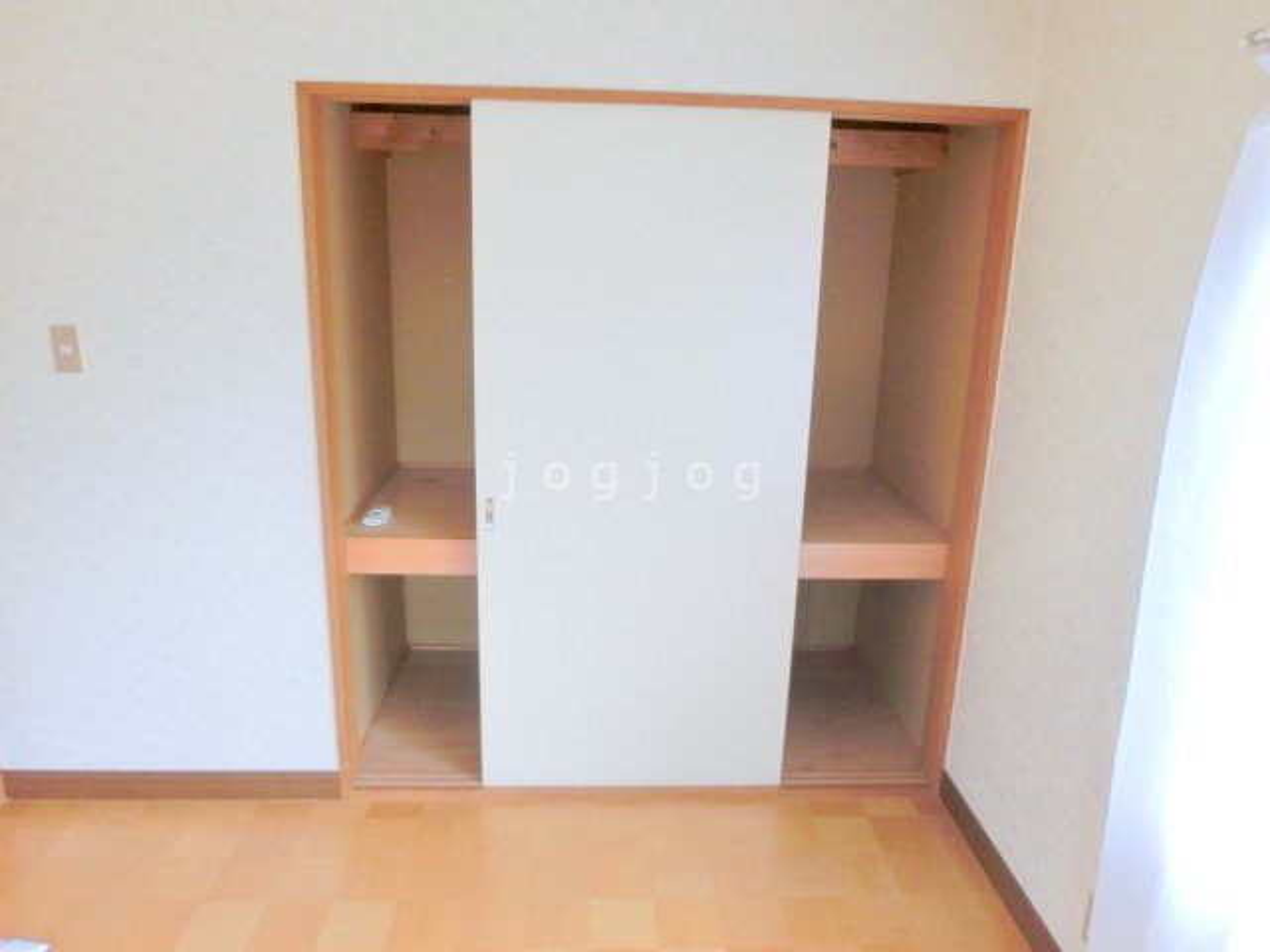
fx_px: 881
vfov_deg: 56.8
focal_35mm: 24
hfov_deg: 71.6
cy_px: 476
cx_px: 635
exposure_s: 1/125
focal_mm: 4.24
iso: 250
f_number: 3
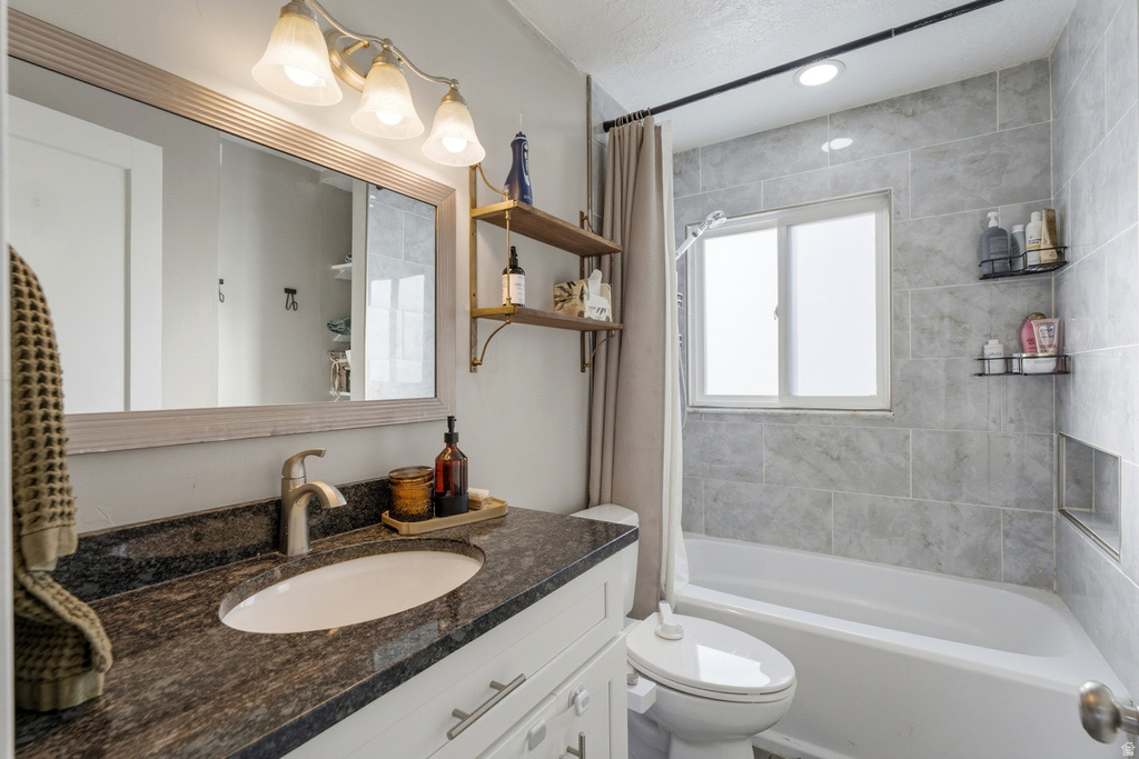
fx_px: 509
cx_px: 570
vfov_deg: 73.4
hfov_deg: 96.4
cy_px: 380
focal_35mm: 16
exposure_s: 1/800
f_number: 8
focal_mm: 16.1
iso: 250
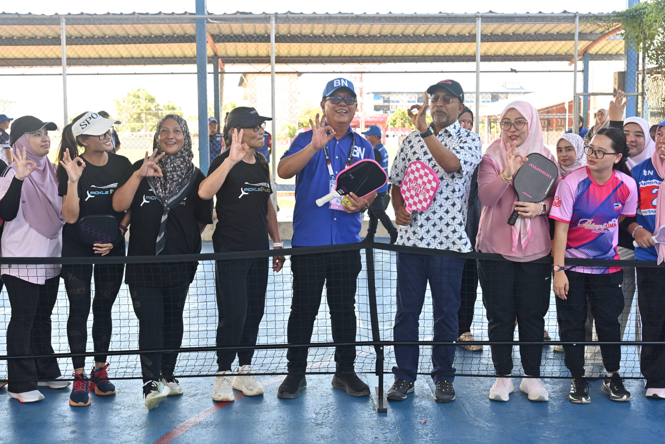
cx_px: 332
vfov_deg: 30.5
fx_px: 813
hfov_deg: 44.5
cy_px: 222
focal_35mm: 44
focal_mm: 44
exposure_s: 1/250
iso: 800
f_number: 6.3
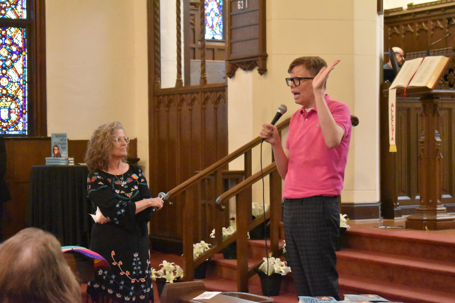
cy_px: 156
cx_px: 222
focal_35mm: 86
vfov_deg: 16.0
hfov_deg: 23.8
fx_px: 1081
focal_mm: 55
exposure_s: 1/50
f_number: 5.6
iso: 12800
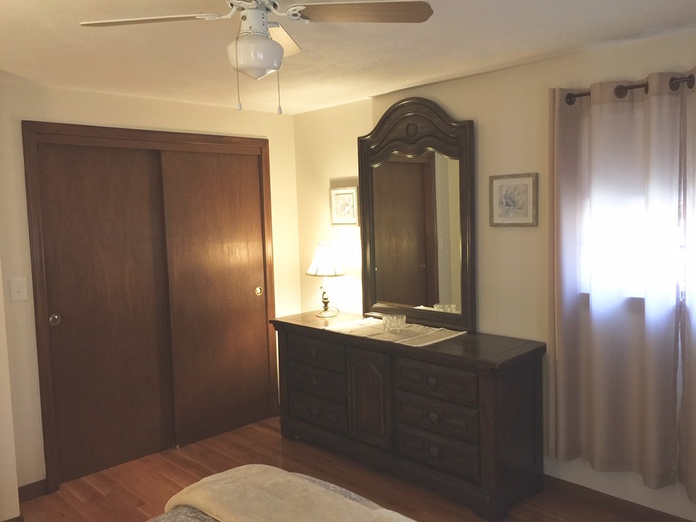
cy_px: 261
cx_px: 348
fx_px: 583
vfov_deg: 48.2
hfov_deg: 61.7
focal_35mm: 29
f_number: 2.2
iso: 100
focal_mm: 4.15
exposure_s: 1/15
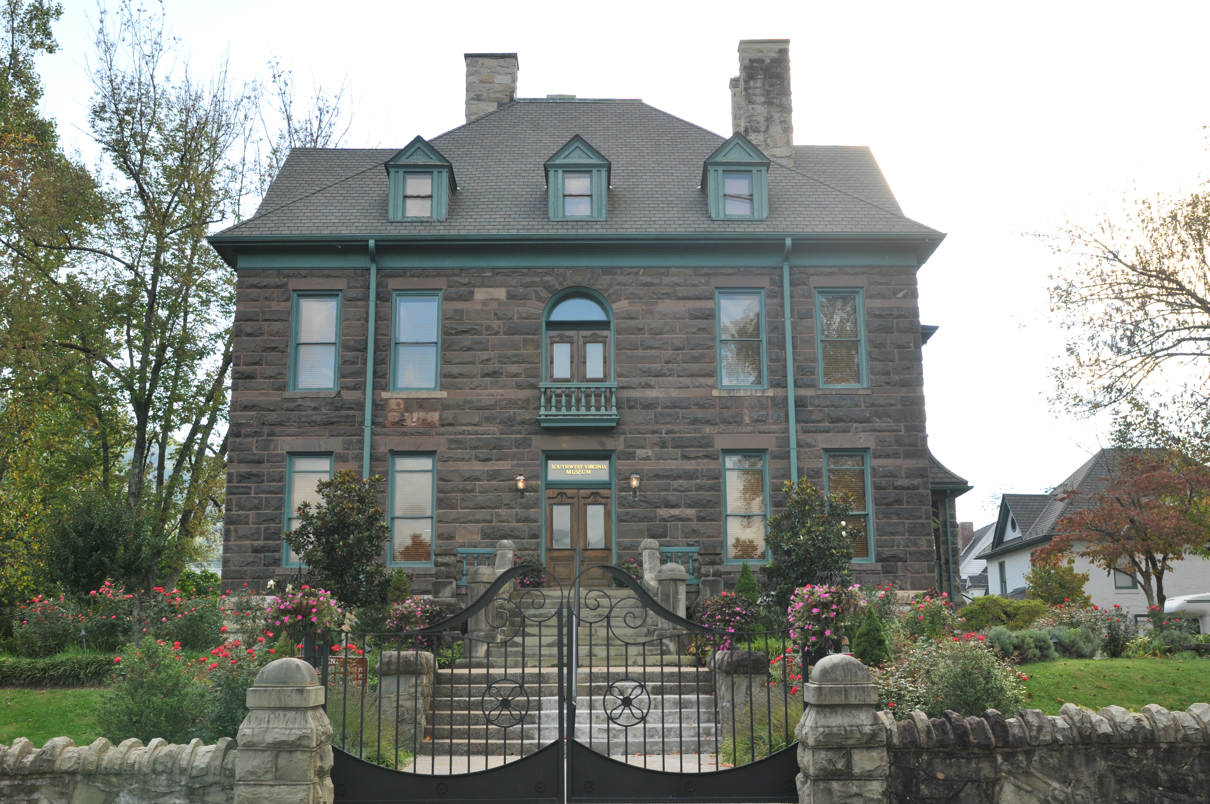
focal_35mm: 36
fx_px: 1209
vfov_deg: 36.8
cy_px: 402
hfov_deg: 53.2
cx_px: 605
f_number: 6.3
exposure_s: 1/125
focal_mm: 24
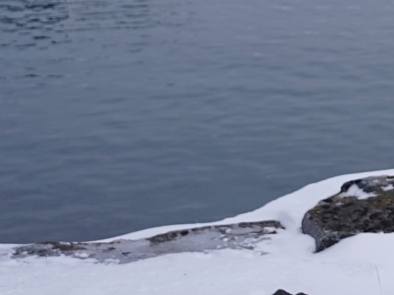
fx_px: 1423
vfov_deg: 11.3
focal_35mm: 125
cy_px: -158
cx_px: 881
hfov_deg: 12.9
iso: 100
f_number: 2.8
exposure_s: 1/400
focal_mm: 24
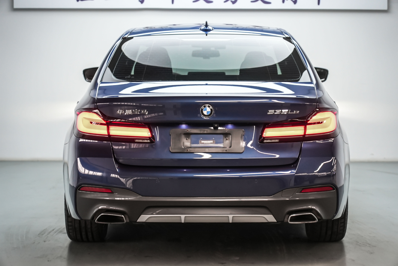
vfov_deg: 15.0
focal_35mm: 91
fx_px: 1007
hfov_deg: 22.4
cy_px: 133
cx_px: 199
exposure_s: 1/100
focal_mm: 91
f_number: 4
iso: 3200
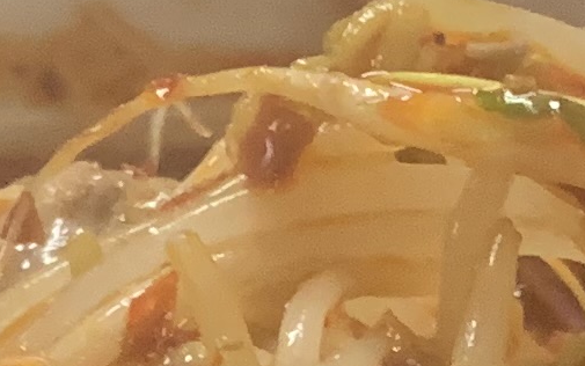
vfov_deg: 5.8
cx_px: 200
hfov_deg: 9.5
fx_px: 3509
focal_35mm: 220
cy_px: 837
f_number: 1.8
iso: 320
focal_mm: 4.25
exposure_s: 1/40
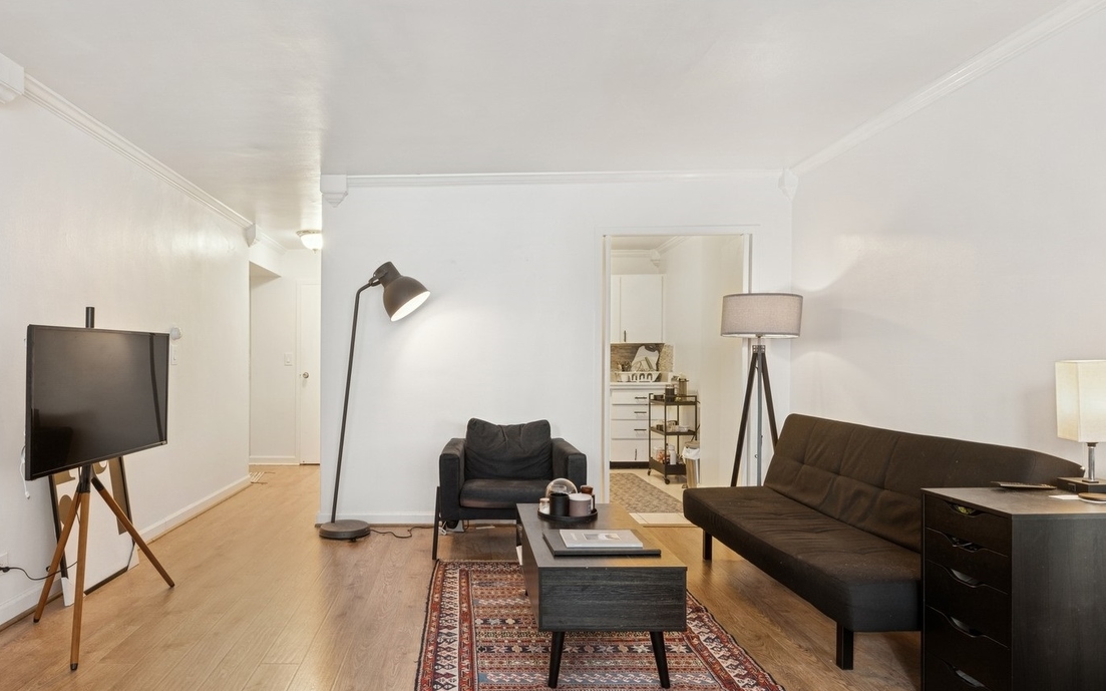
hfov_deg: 81.8
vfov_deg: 57.2
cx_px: 472
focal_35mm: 21
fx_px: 633
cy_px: 373
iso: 100
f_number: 10
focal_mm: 14
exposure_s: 1/1.25
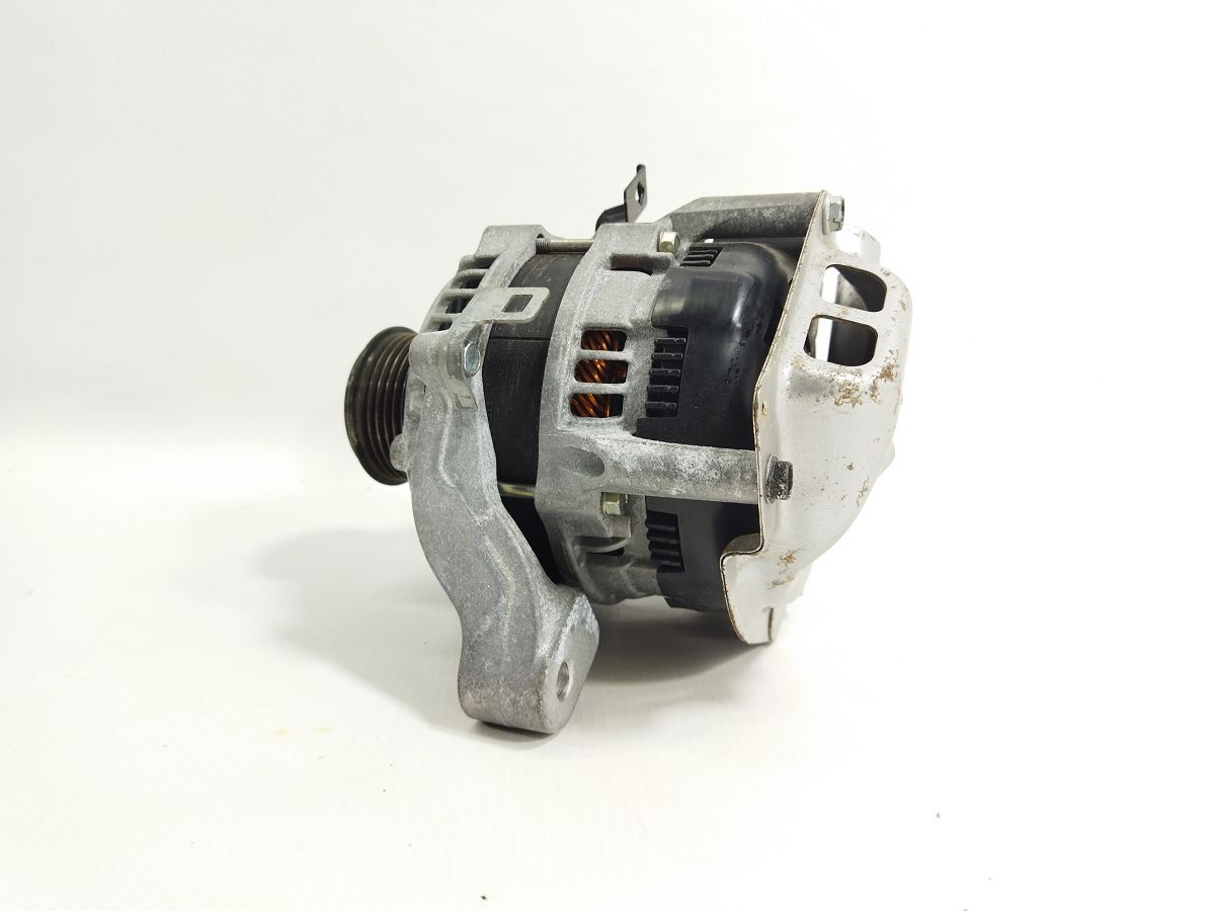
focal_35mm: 27
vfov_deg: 51.4
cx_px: 608
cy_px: 456
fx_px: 948
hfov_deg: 65.3
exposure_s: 1/100
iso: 130
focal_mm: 4.71
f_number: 1.79
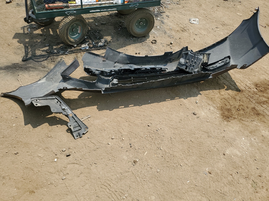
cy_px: 100
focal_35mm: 26
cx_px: 134
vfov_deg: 53.1
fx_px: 202
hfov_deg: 67.3
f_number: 1.5
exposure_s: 1/2500
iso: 50
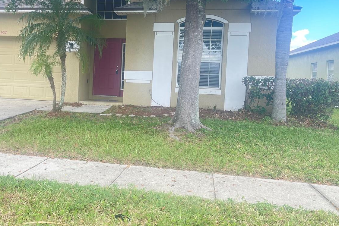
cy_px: 90
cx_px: 113
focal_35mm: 37
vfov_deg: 35.8
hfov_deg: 50.9
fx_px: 348
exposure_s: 1/287
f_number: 1.6
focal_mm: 5.1
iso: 32
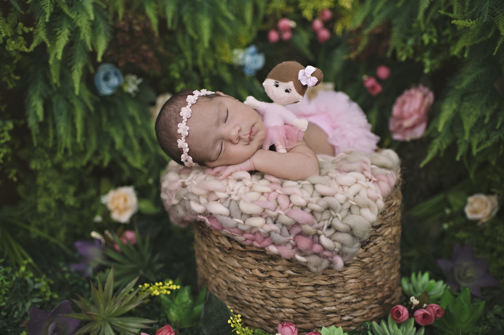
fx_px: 490
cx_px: 252
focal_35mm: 35
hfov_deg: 54.5
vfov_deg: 37.8
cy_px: 168
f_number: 2.2
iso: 400
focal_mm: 35
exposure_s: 1/200
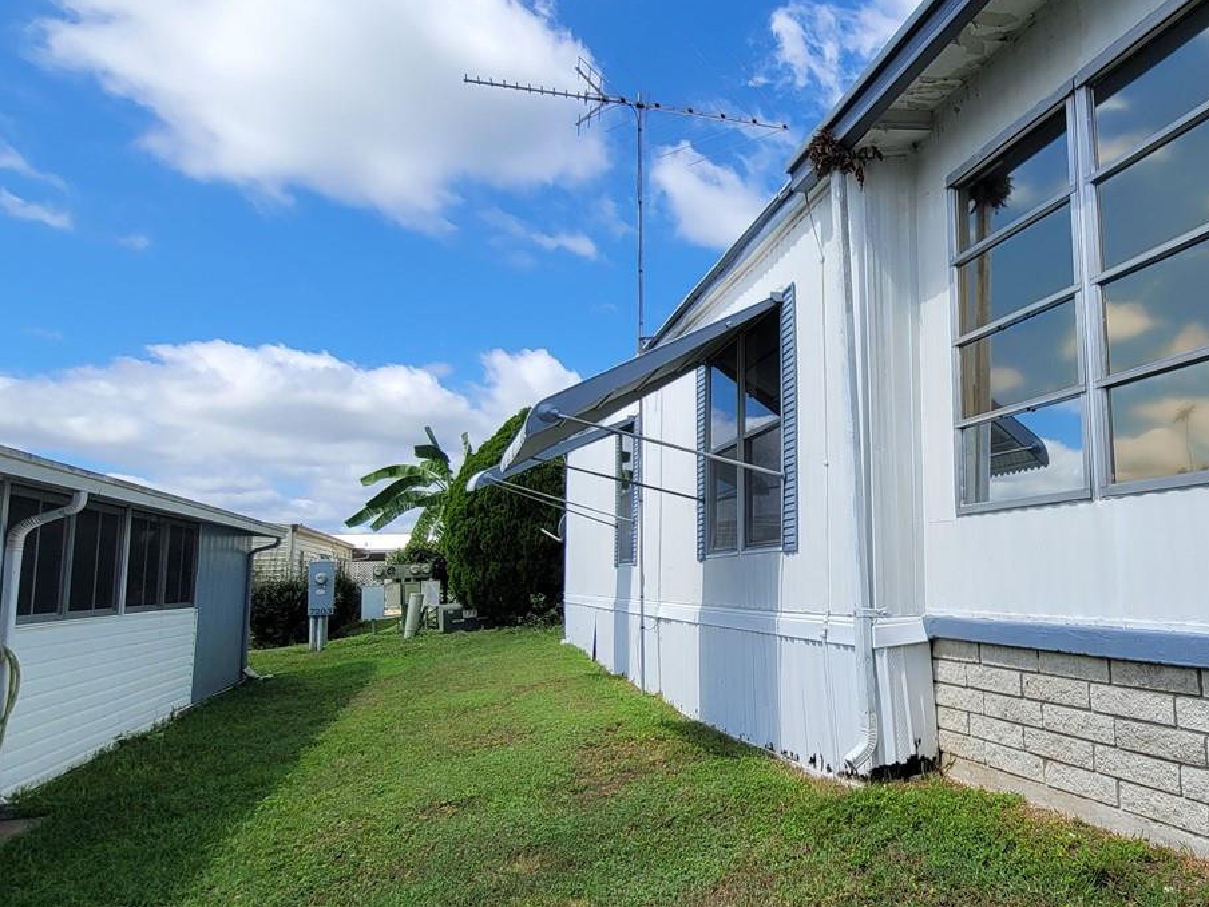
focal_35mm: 23
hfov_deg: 68.7
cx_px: 919
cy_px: 464
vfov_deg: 58.9
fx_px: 803
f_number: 2.2
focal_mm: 2.2
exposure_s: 1/1904
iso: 50
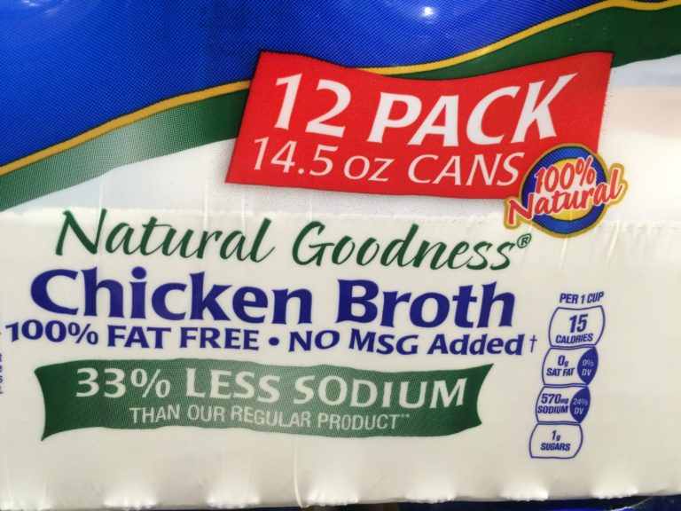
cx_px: 340
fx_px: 571
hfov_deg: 61.7
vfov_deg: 48.2
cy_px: 256
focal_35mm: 29
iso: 100
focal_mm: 4.15
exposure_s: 1/30
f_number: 2.2
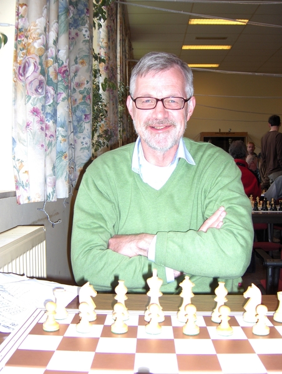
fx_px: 422
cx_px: 141
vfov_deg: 47.8
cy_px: 187
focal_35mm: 39
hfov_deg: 36.9
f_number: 2.8
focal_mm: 8
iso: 100
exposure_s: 1/166
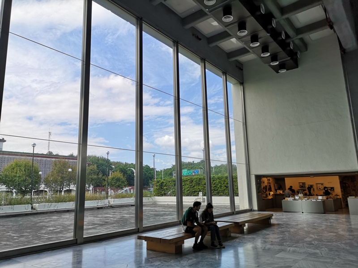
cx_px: 179
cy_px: 134
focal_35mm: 27
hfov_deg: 65.3
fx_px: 279
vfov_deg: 51.4
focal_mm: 3.95
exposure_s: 1/1328
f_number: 1.8
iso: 50
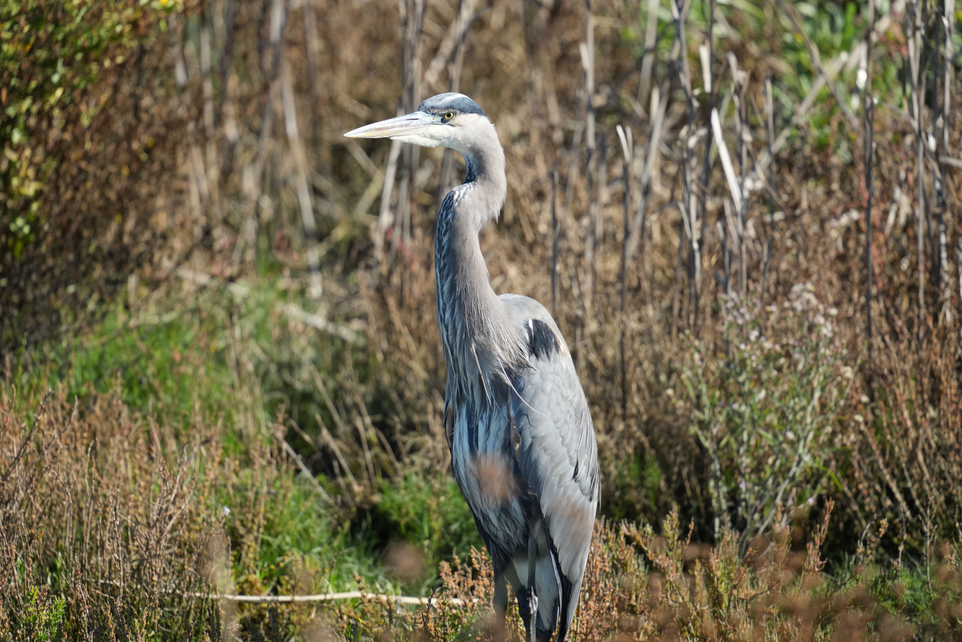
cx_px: 481
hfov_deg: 3.4
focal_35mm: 600
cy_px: 321
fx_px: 16032
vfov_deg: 2.3
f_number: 5.6
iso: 500
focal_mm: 600
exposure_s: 1/1000
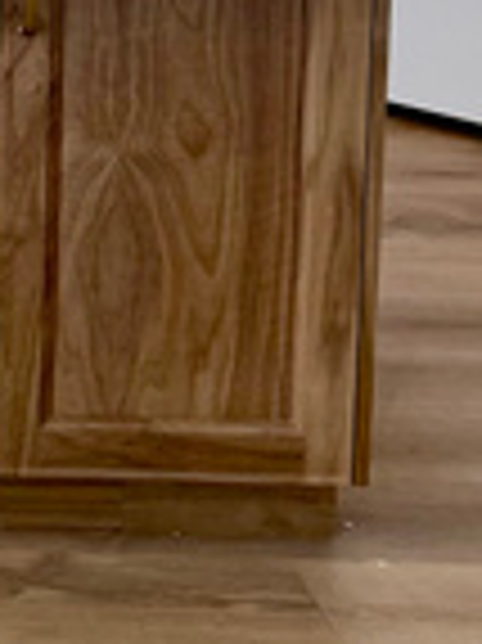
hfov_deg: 10.3
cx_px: -595
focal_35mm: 129
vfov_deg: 13.8
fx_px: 2399
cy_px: -477
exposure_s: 1/580
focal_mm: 6.76
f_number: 1.78
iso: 100
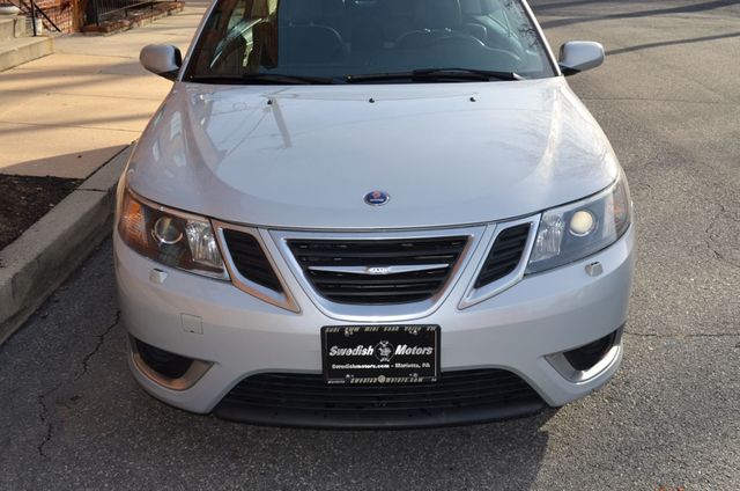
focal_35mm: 39
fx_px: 800
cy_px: 246
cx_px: 370
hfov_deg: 49.6
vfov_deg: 34.1
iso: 100
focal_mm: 26
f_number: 5.6
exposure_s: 1/200
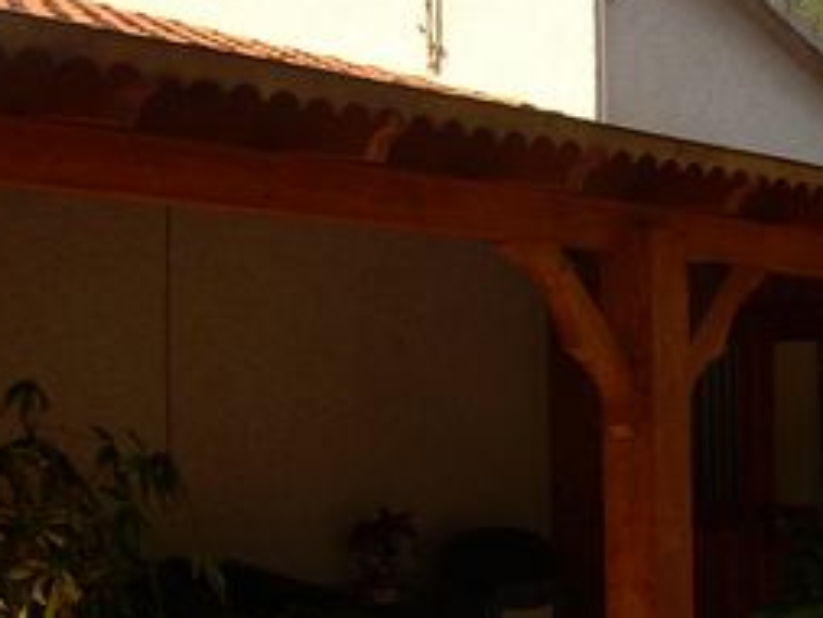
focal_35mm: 90
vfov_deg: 16.4
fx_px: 2141
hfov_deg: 21.0
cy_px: 400
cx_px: 830
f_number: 4.6
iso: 50
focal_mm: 6.3
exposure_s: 1/210
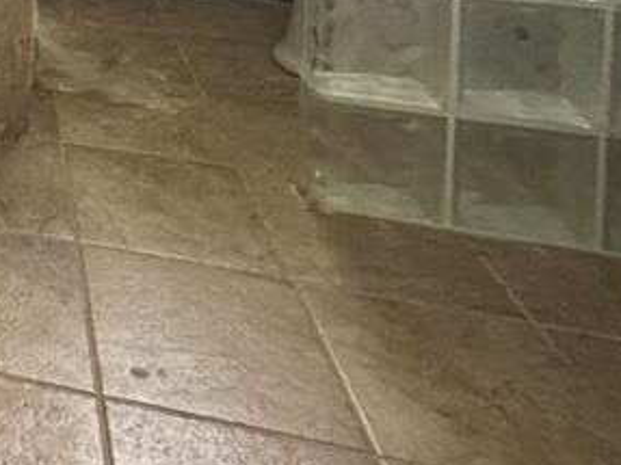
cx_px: -255
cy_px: -320
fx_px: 897
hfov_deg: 28.4
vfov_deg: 21.6
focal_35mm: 50
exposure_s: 1/60
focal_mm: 2.22
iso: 1000
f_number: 2.2
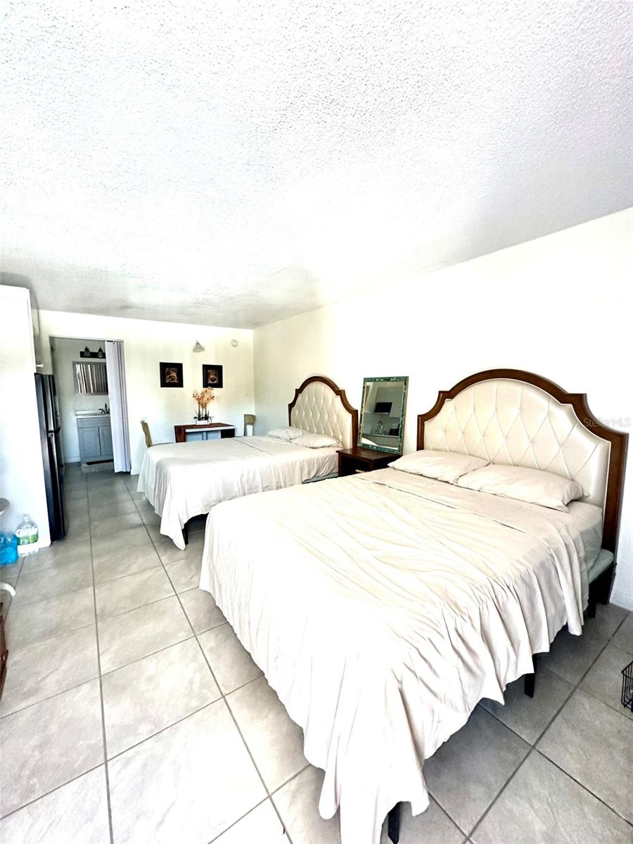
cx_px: 316
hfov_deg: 85.7
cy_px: 422
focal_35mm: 14
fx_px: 341
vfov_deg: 102.1
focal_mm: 2.22
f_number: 2.2
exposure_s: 1/91
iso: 320
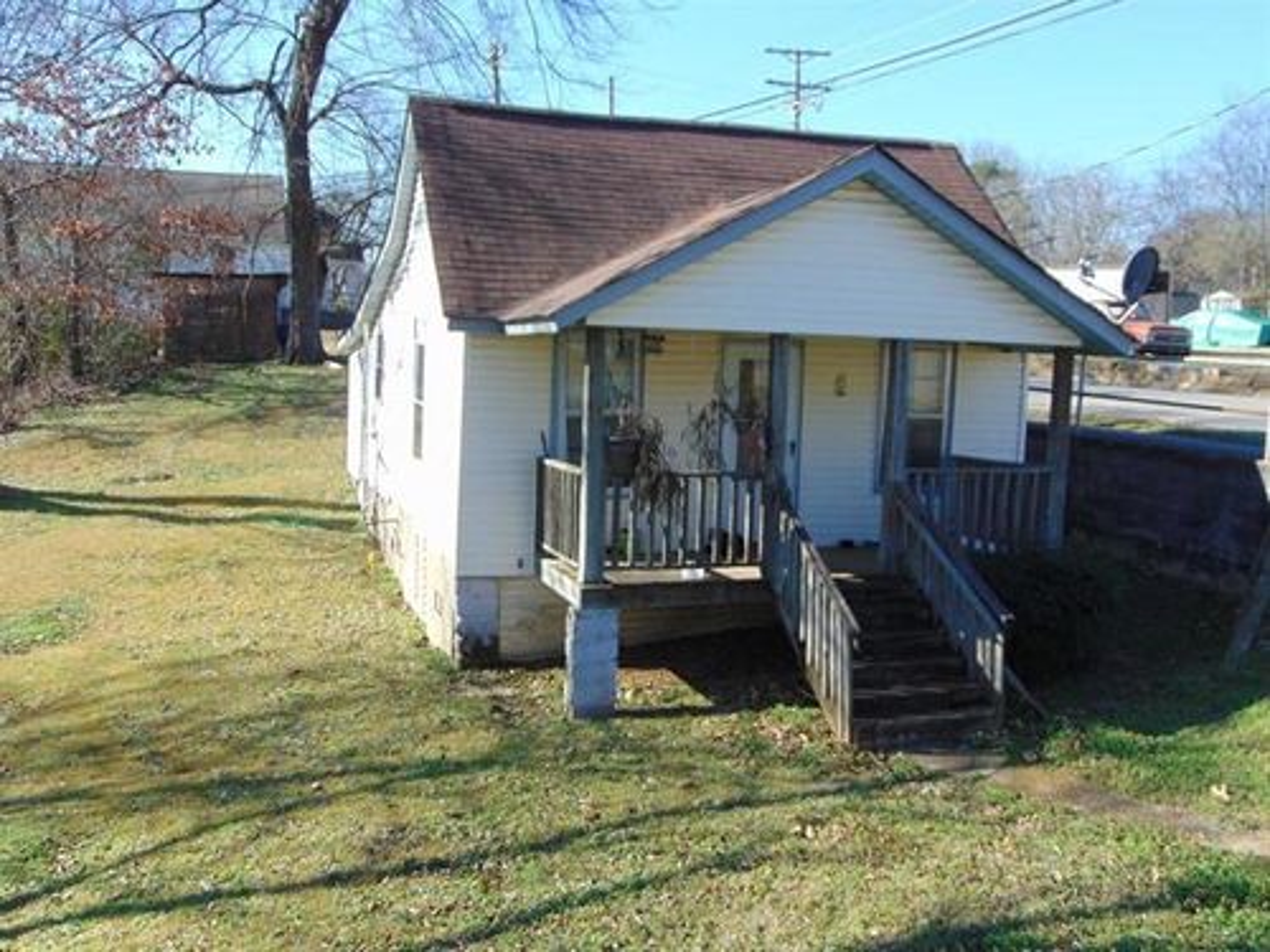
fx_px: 1284
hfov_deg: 52.6
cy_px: 476
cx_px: 635
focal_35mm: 35
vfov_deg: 40.7
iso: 80
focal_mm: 6.3
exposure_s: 1/400
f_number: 3.2
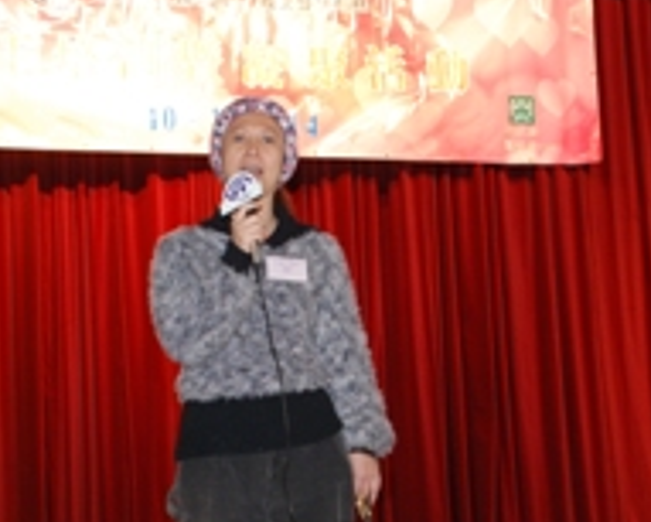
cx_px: 365
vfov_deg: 17.8
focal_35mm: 86
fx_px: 1658
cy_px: 396
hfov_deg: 22.2
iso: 400
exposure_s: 1/40
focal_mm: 26
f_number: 4.5
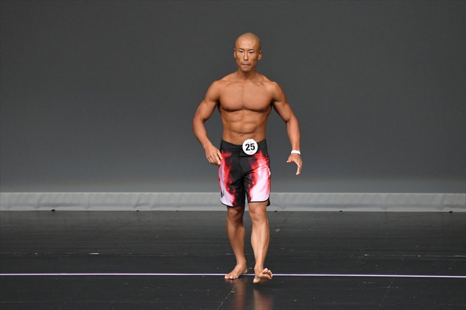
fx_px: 4852
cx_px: 233
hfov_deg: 5.5
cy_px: 155
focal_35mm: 375
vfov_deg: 3.7
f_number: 5.6
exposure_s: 1/400
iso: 4000
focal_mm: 250
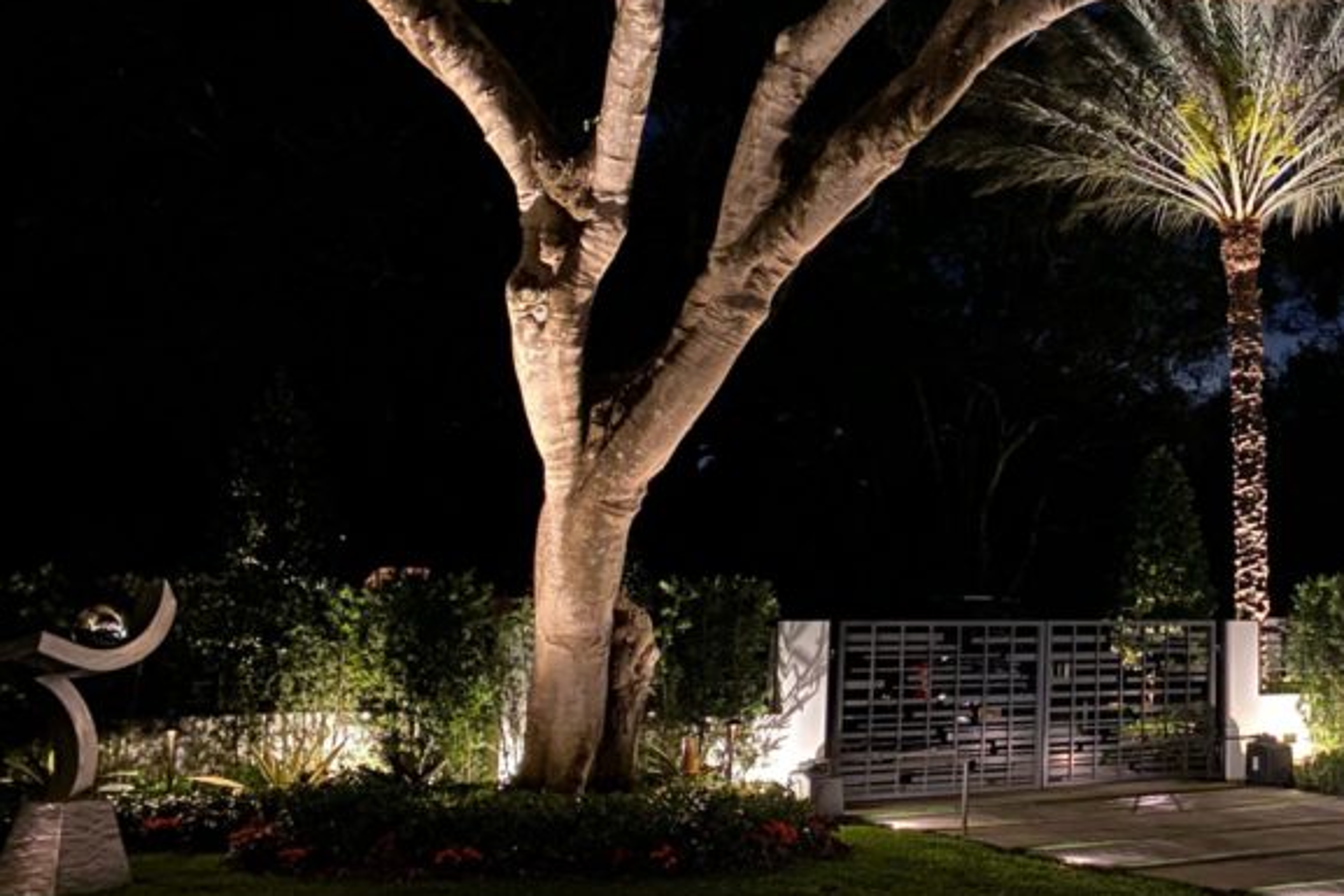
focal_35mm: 48
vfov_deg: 28.0
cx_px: 1188
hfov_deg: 38.5
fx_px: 1792
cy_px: 365
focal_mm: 4.25
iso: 800
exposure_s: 1/8
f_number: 1.8
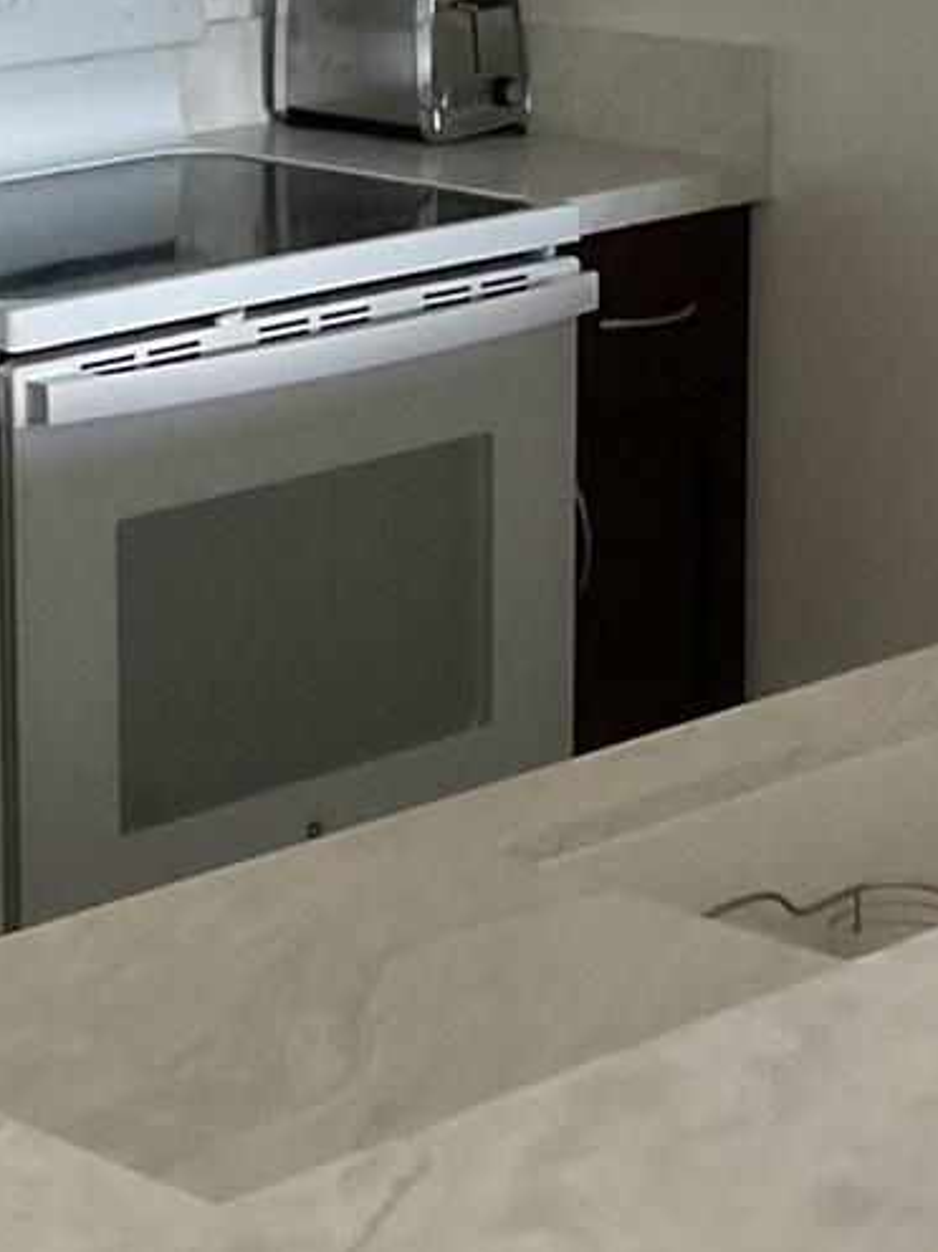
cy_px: 397
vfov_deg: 16.4
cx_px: 154
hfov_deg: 12.3
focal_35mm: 120
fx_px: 4337
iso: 200
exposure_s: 1/40
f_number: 1.8
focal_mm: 3
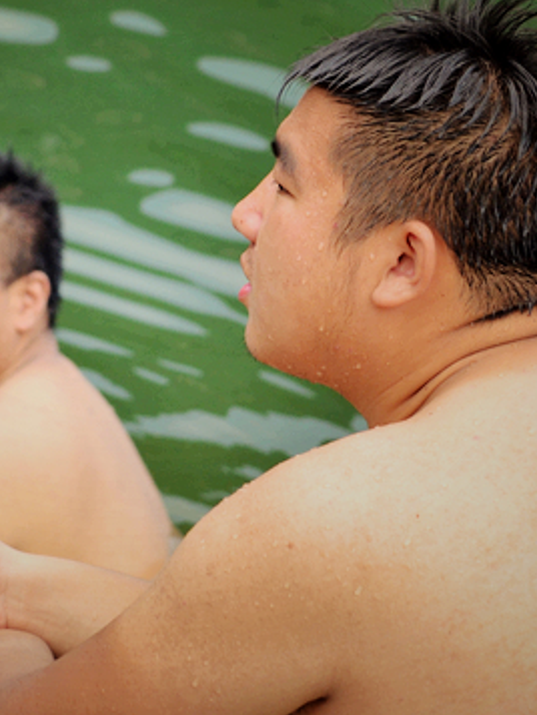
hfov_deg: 6.4
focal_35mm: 233
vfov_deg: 8.5
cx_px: 110
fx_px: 4817
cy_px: 290
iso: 200
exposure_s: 1/320
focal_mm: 72
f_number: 5.6
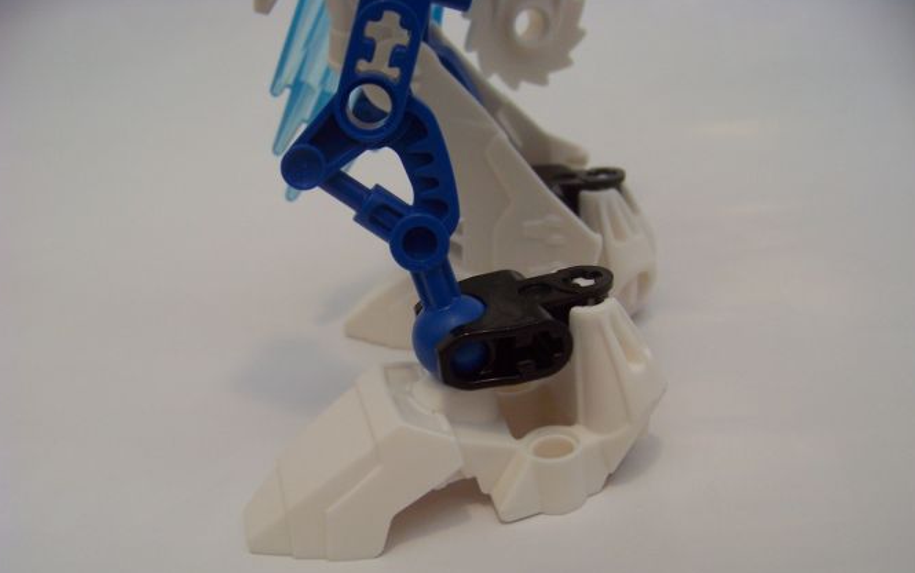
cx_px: 455
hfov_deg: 50.4
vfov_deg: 32.7
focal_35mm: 39
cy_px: 347
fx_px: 973
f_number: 2.8
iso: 150
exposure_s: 1/30
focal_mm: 5.85
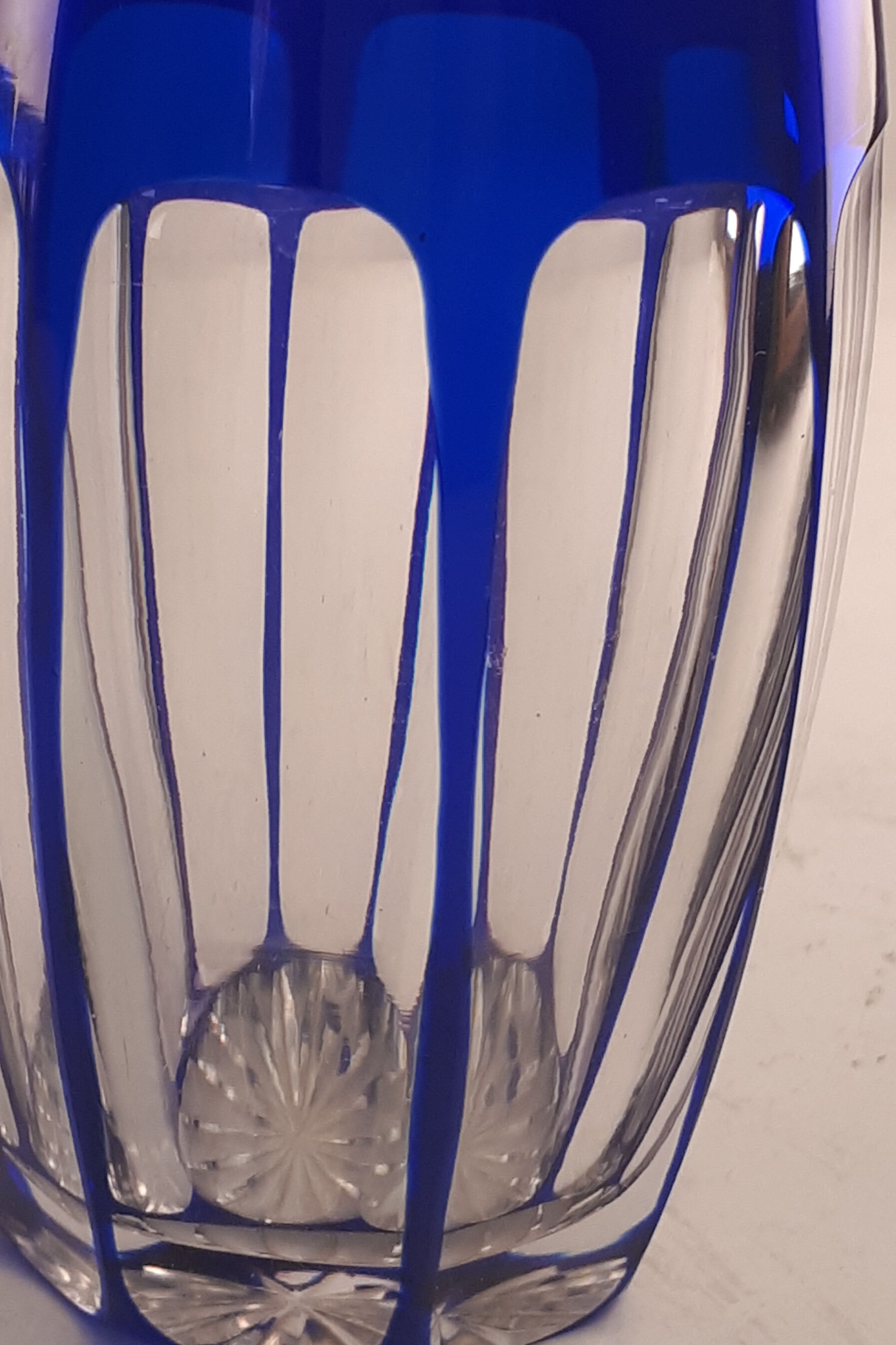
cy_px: 691
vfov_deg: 41.1
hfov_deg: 28.0
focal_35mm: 48
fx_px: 1792
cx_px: 371
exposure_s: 1/33
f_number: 1.9
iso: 50
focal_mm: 3.6
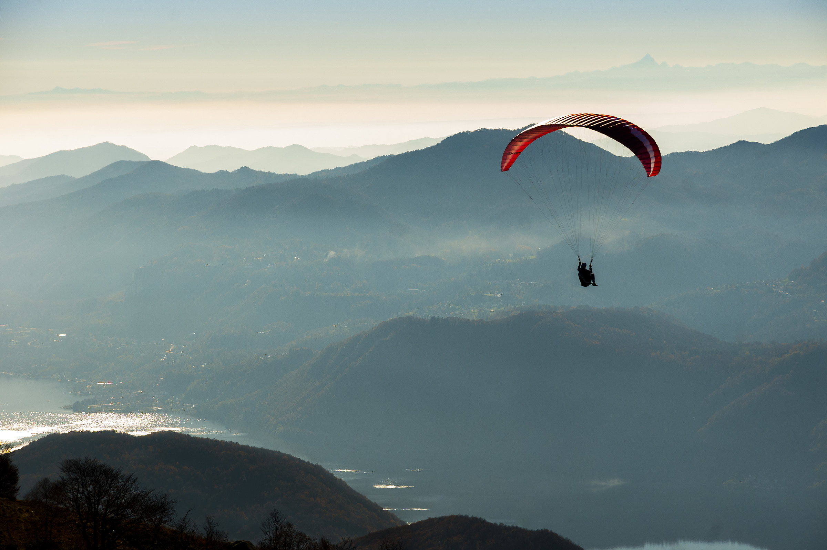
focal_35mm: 128
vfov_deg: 10.7
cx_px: 414
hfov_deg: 16.1
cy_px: 275
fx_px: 2925
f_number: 13
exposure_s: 1/640
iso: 200
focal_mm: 85
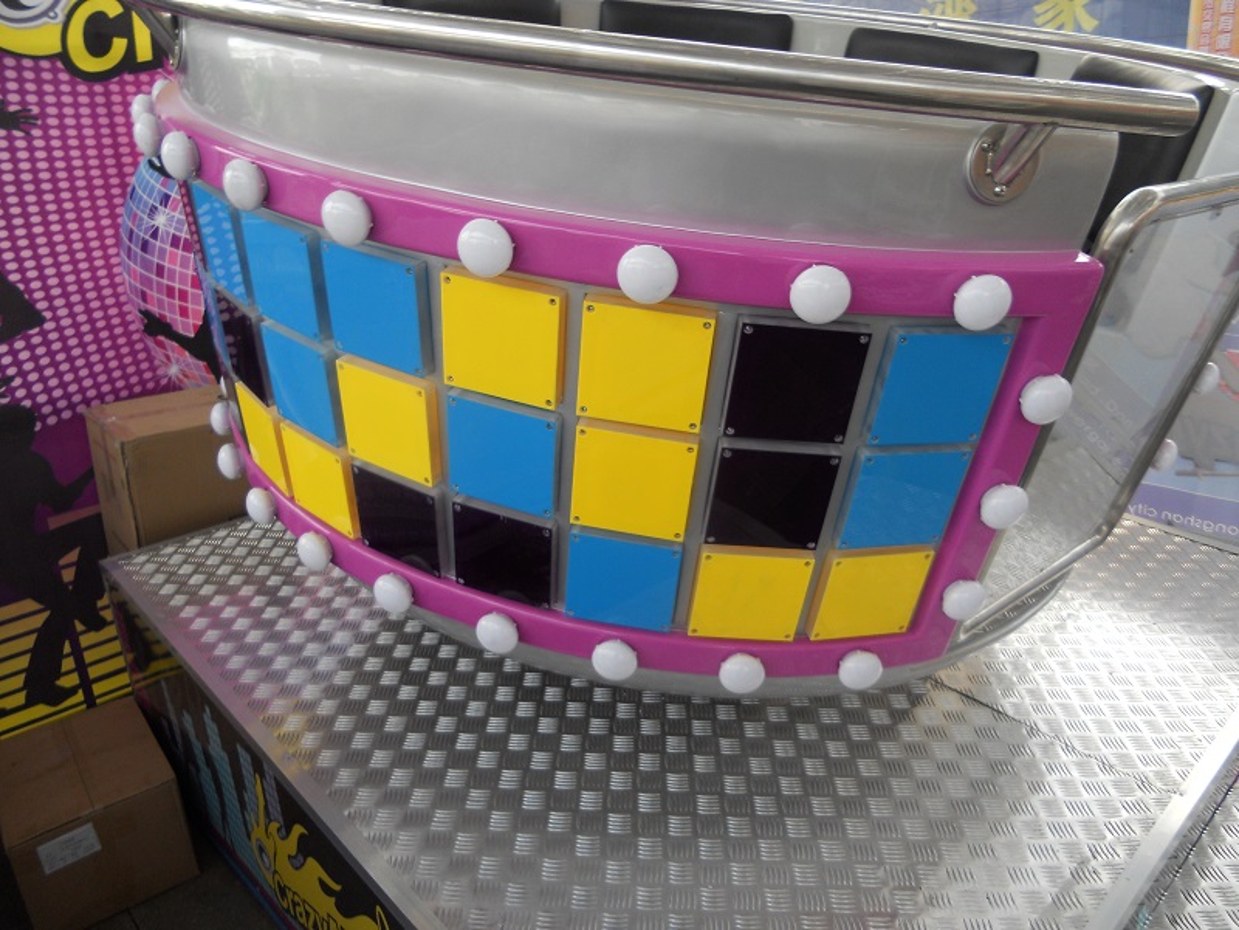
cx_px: 620
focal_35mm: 27
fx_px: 966
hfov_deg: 65.3
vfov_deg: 51.4
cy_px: 465
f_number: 3.2
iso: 80
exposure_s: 1/100
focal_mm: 4.9
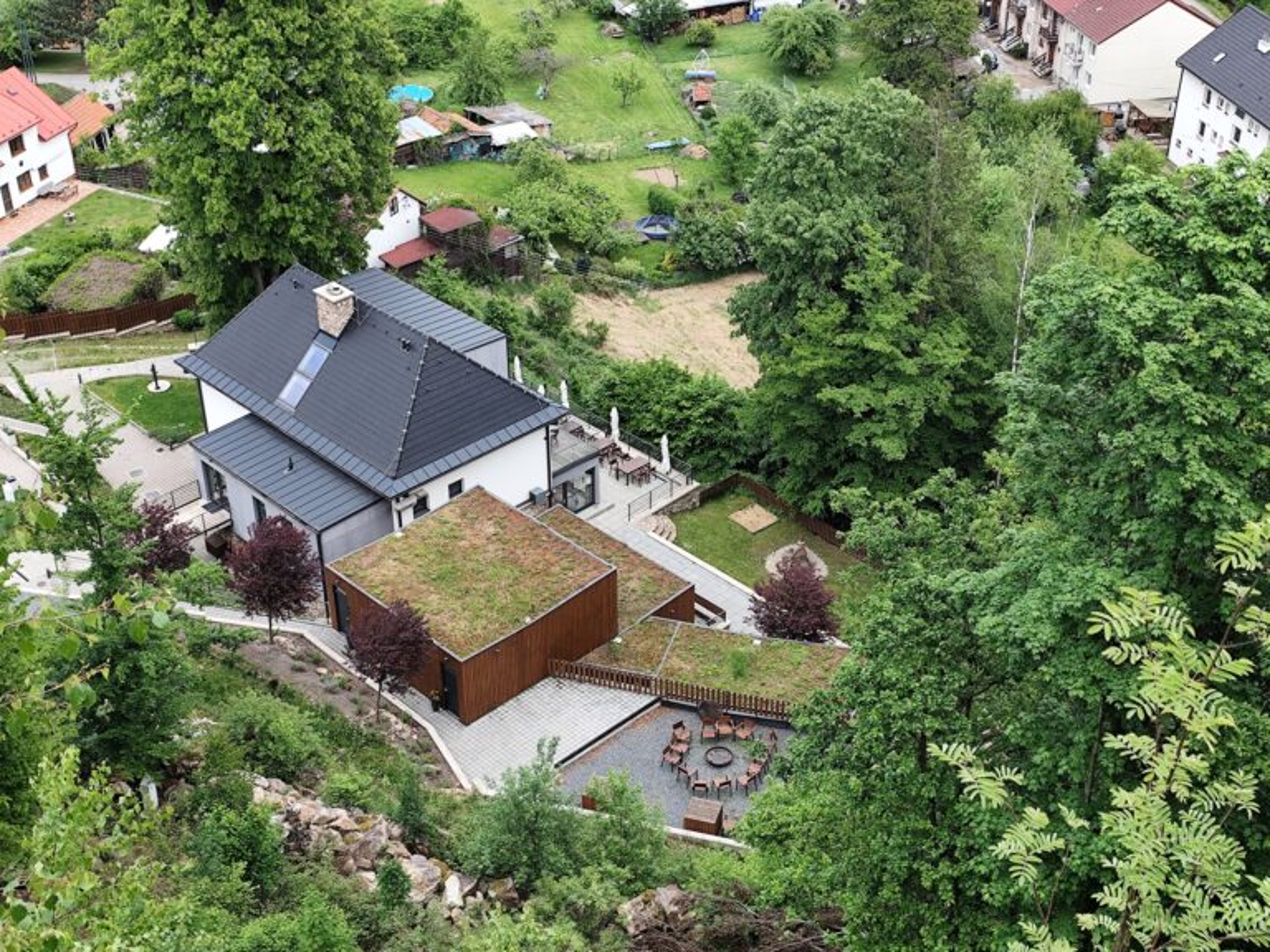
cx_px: 635
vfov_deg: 31.5
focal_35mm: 46
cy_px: 476
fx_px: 1688
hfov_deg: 41.2
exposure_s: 1/211
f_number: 1.65
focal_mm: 6.19
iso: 50
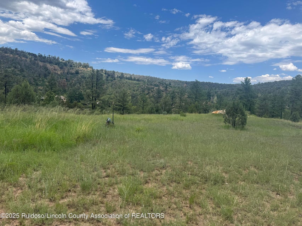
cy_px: 113
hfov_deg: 71.6
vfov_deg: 56.8
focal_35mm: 24
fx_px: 209
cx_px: 151
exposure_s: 1/3597
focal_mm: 6.76
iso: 80
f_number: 1.78
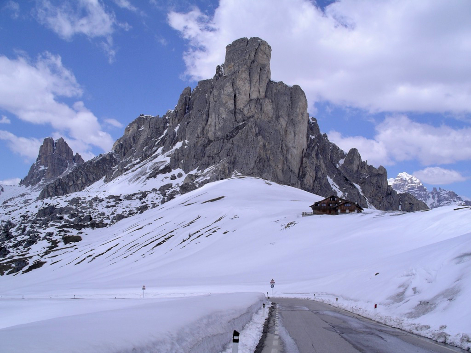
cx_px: 236
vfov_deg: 38.7
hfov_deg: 50.1
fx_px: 503
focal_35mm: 37
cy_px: 176
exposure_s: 1/500
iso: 64
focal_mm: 7.8
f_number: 6.5
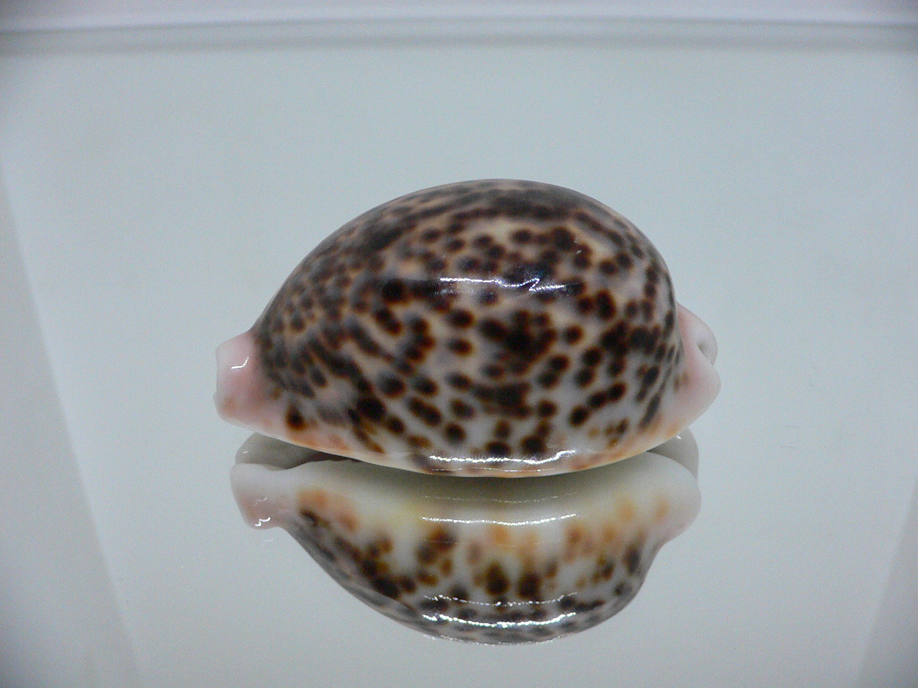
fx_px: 928
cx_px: 459
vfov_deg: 40.7
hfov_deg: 52.6
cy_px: 344
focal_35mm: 35
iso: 200
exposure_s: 1/50
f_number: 2.8
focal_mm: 4.6
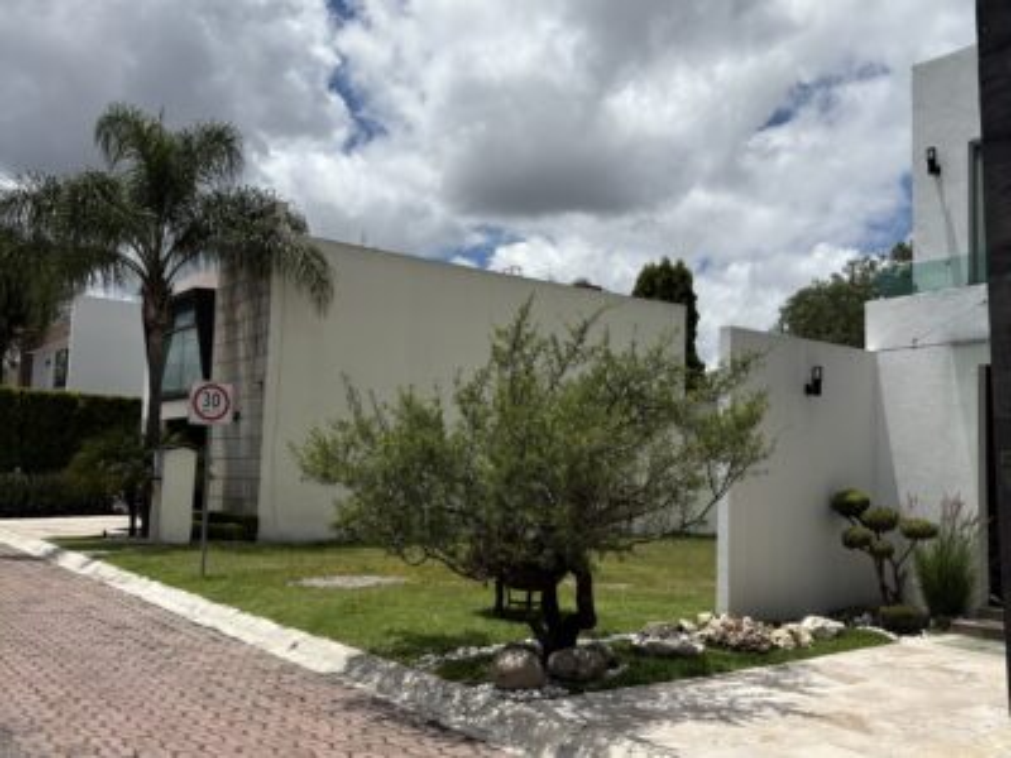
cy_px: 379
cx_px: 506
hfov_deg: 67.3
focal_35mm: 26
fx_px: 759
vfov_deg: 53.1
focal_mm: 5.96
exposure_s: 1/8850
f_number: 1.6
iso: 50
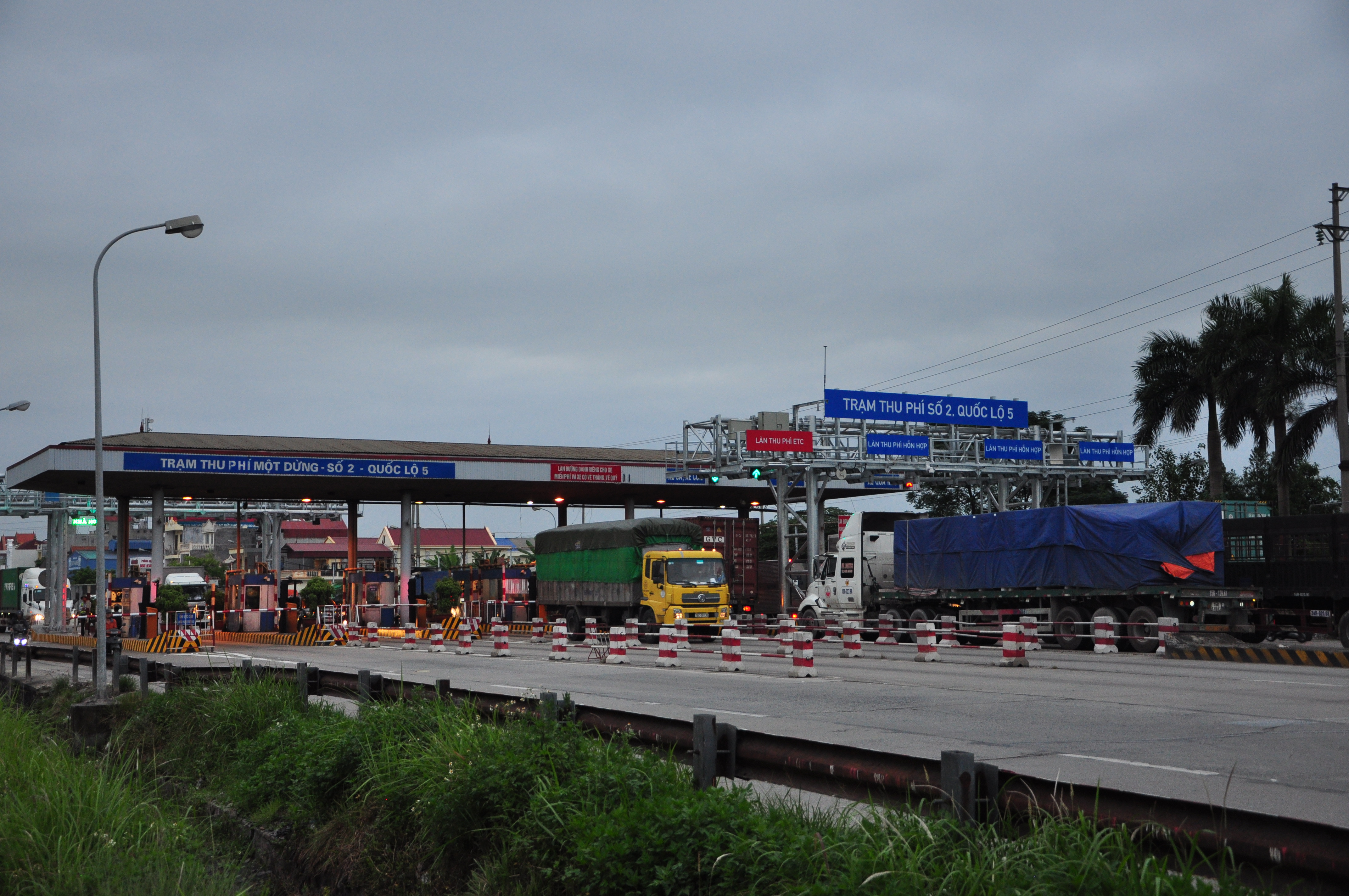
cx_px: 674
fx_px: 1796
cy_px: 448
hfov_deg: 41.2
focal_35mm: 48
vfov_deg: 28.0
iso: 640
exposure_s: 1/80
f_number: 4.2
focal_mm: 32
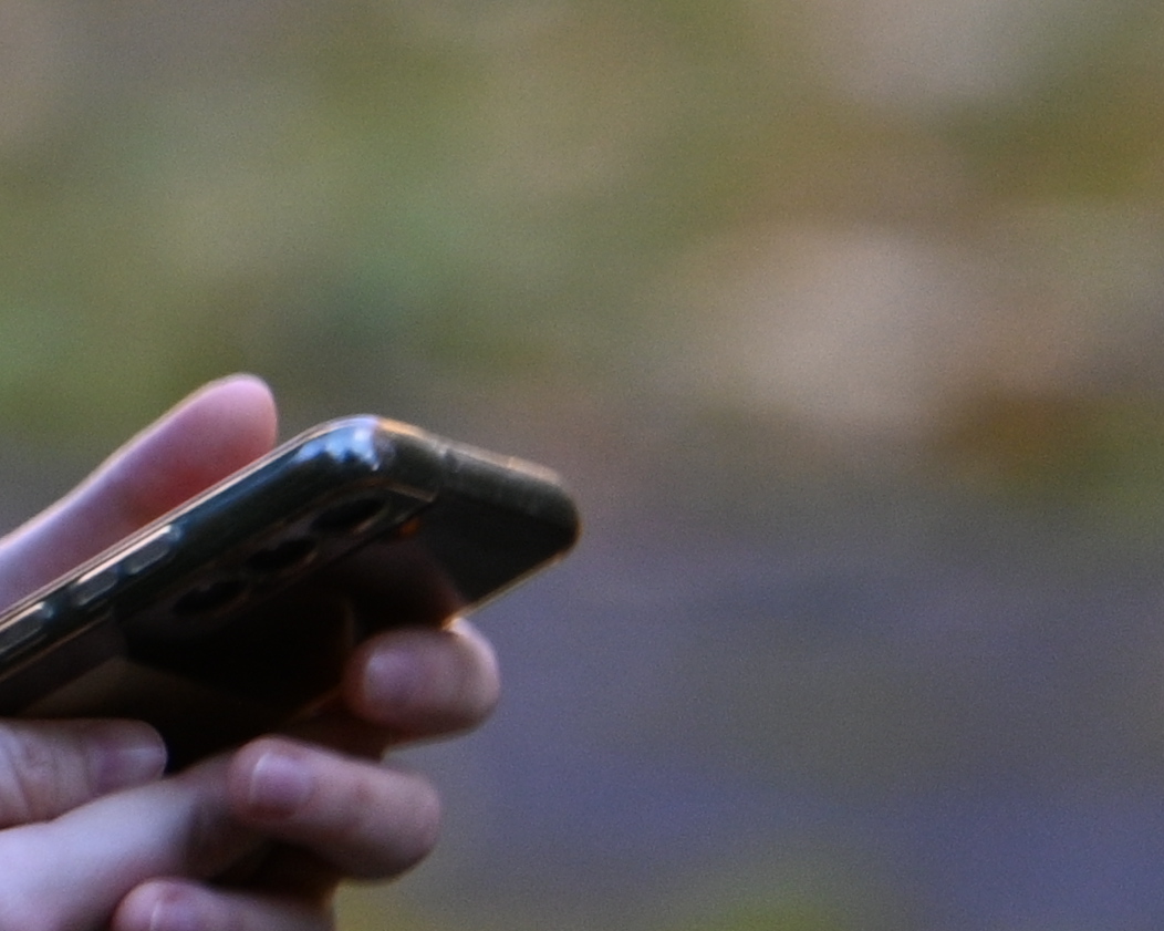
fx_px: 92886
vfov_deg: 0.6
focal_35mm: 2697
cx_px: -549
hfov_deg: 0.7
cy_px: -695
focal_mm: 500
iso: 500
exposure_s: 1/100
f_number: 6.7
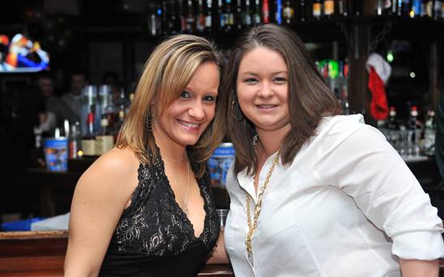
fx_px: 774
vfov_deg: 20.3
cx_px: 222
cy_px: 142
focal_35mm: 64
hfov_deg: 32.0
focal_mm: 62
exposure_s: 1/100
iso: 1000
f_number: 5.6
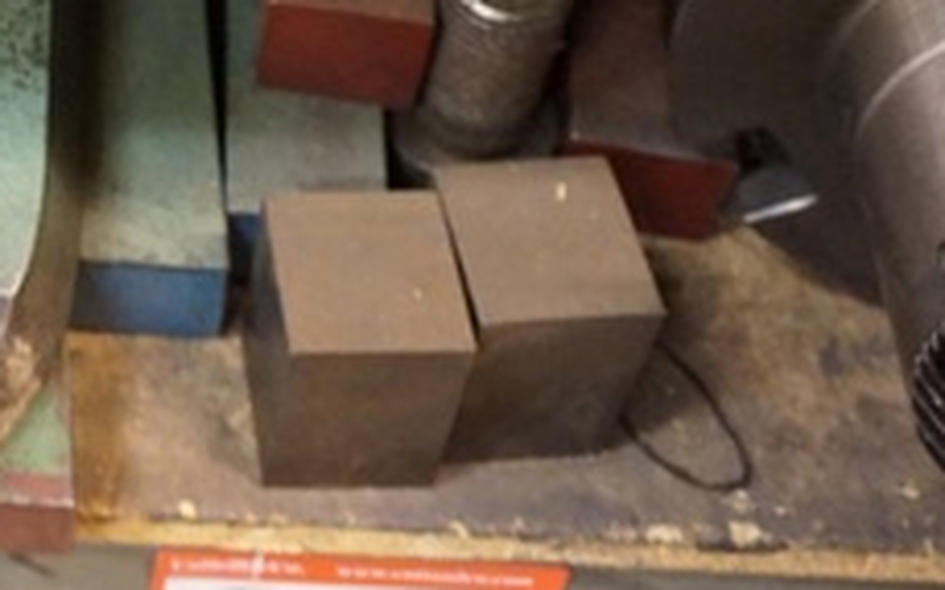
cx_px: -353
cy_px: -347
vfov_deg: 15.4
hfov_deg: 23.1
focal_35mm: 77
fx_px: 1983
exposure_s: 1/10
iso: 3200
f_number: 3.5
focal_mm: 16
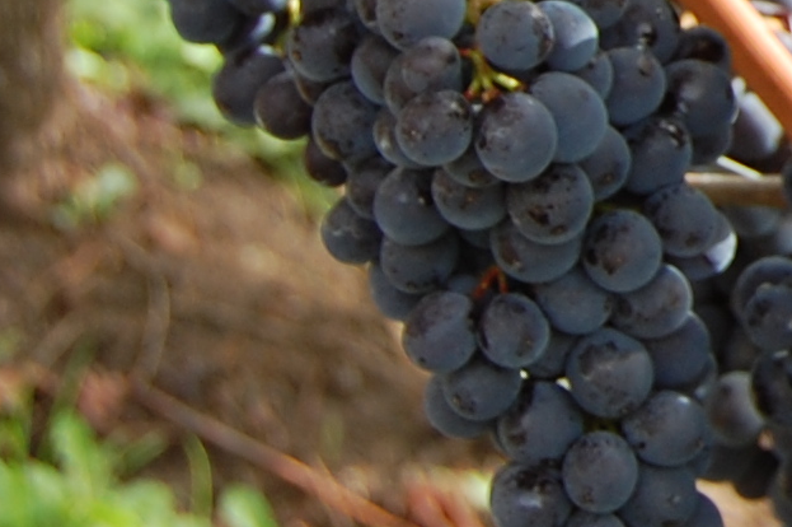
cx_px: 1595
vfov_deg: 6.0
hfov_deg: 8.7
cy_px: -290
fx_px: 4932
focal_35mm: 224
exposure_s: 1/125
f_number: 5.6
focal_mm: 31
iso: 200
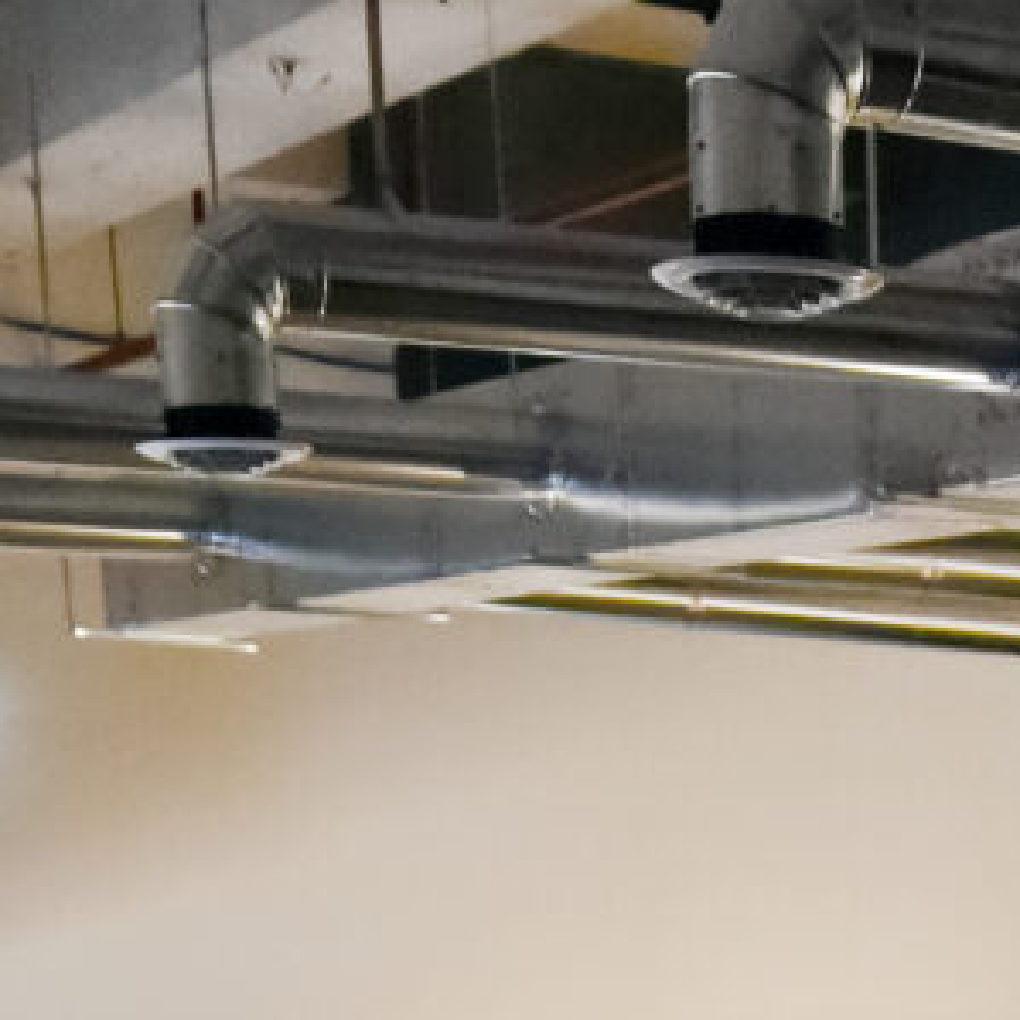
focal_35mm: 102
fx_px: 3400
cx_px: 1146
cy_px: 2519
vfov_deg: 12.7
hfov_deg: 16.5
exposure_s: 1/125
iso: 2000
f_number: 2.8
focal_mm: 14
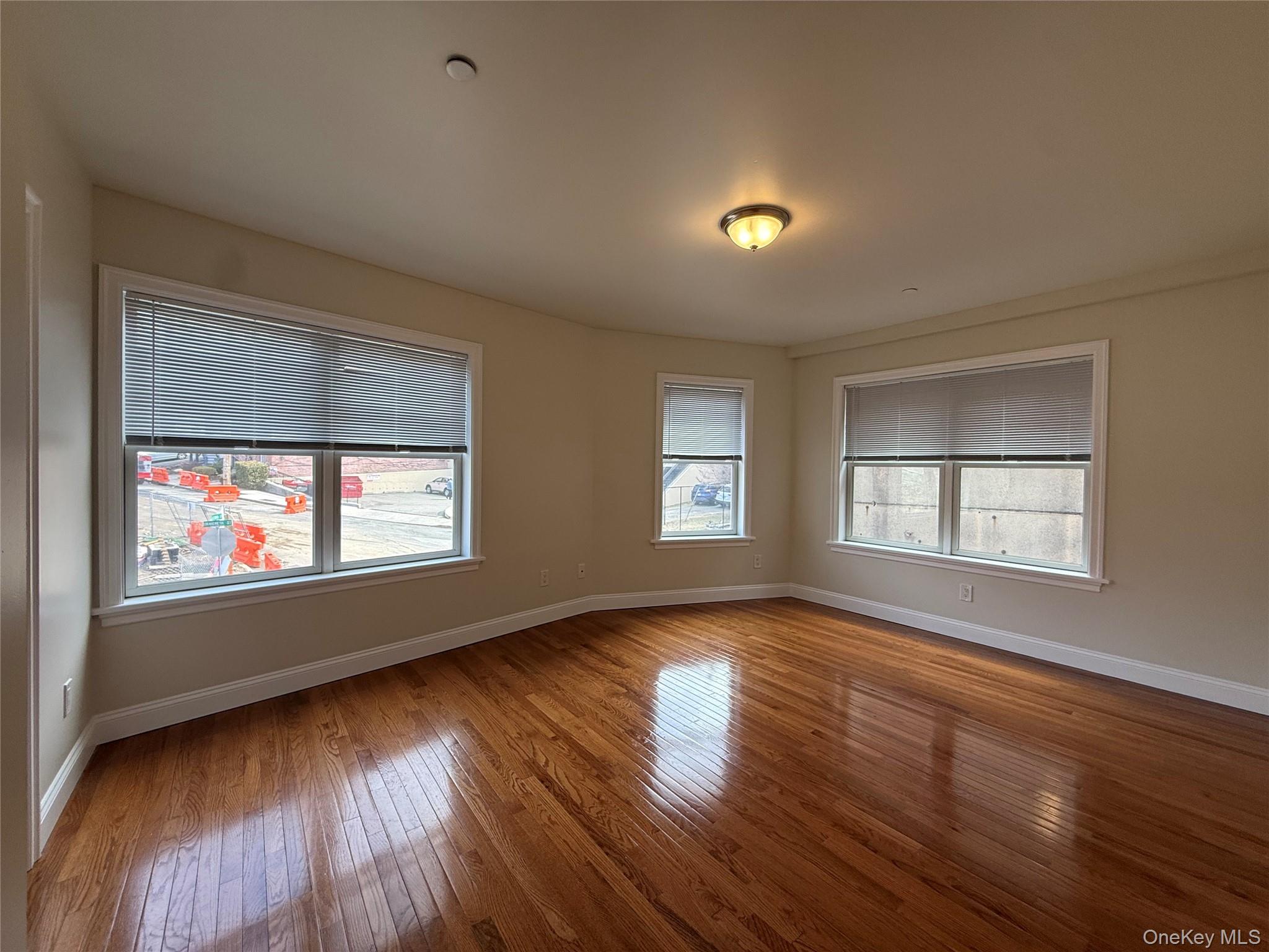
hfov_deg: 102.1
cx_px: 634
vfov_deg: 85.7
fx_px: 513
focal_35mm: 14
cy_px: 476
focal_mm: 2.22
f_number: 2.2
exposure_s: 1/120
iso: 100
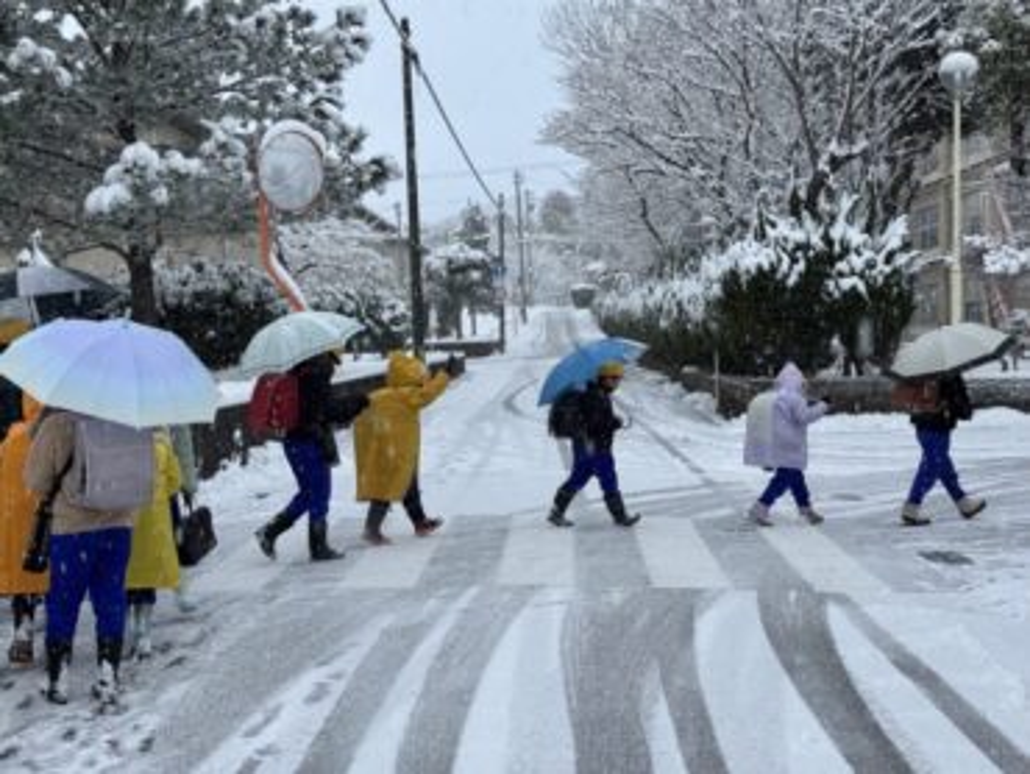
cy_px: 387
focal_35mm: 48
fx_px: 1429
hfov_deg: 39.6
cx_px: 515
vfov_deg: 30.3
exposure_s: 1/294
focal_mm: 6.76
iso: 64
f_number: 1.78
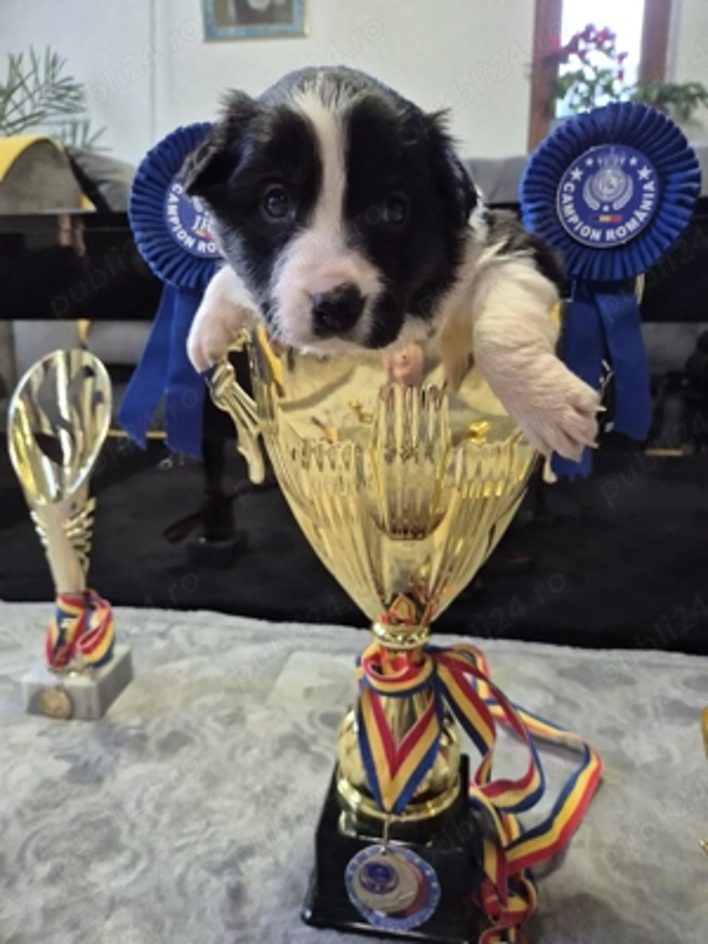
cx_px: 354
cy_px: 472
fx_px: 627
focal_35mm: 23
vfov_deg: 73.9
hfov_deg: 58.9
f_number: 1.8
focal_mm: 5.4
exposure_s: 1/100
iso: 320
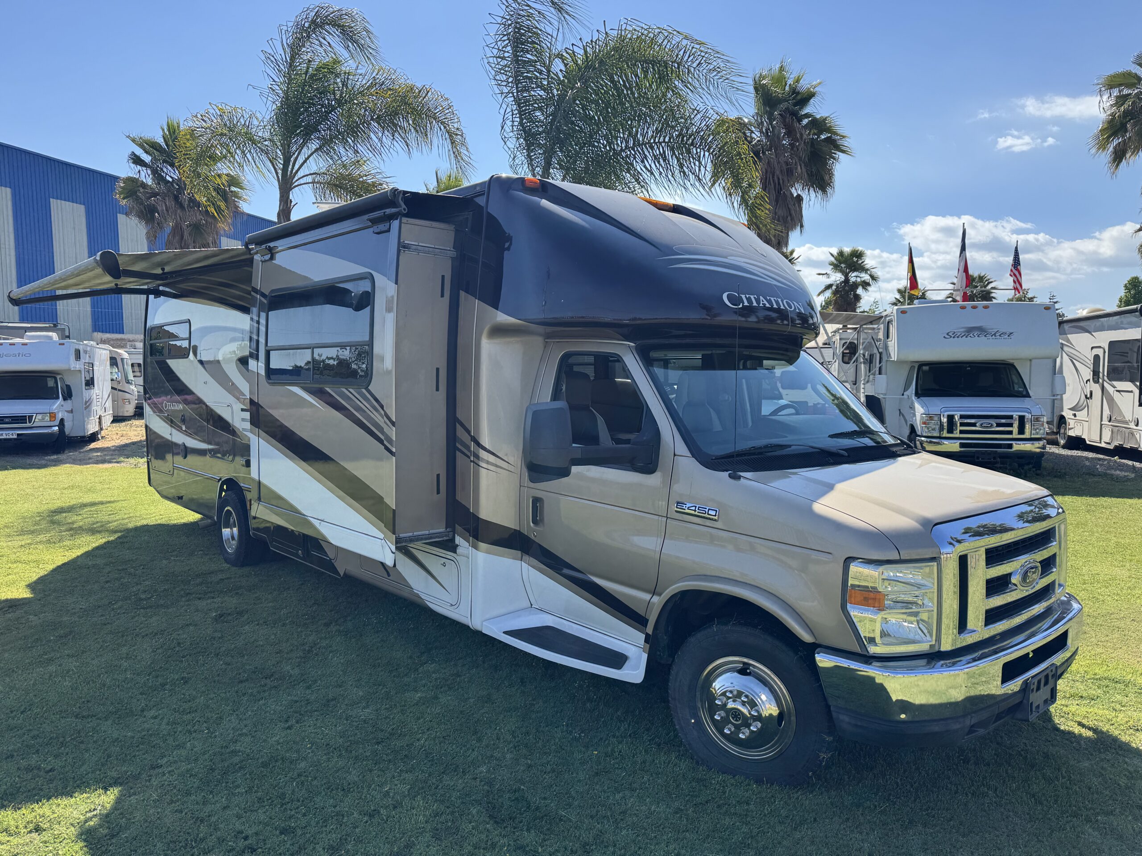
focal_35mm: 24
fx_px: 792
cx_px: 571
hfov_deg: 71.6
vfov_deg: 56.8
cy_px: 428
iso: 80
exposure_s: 1/2710
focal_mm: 6.76
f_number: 1.78
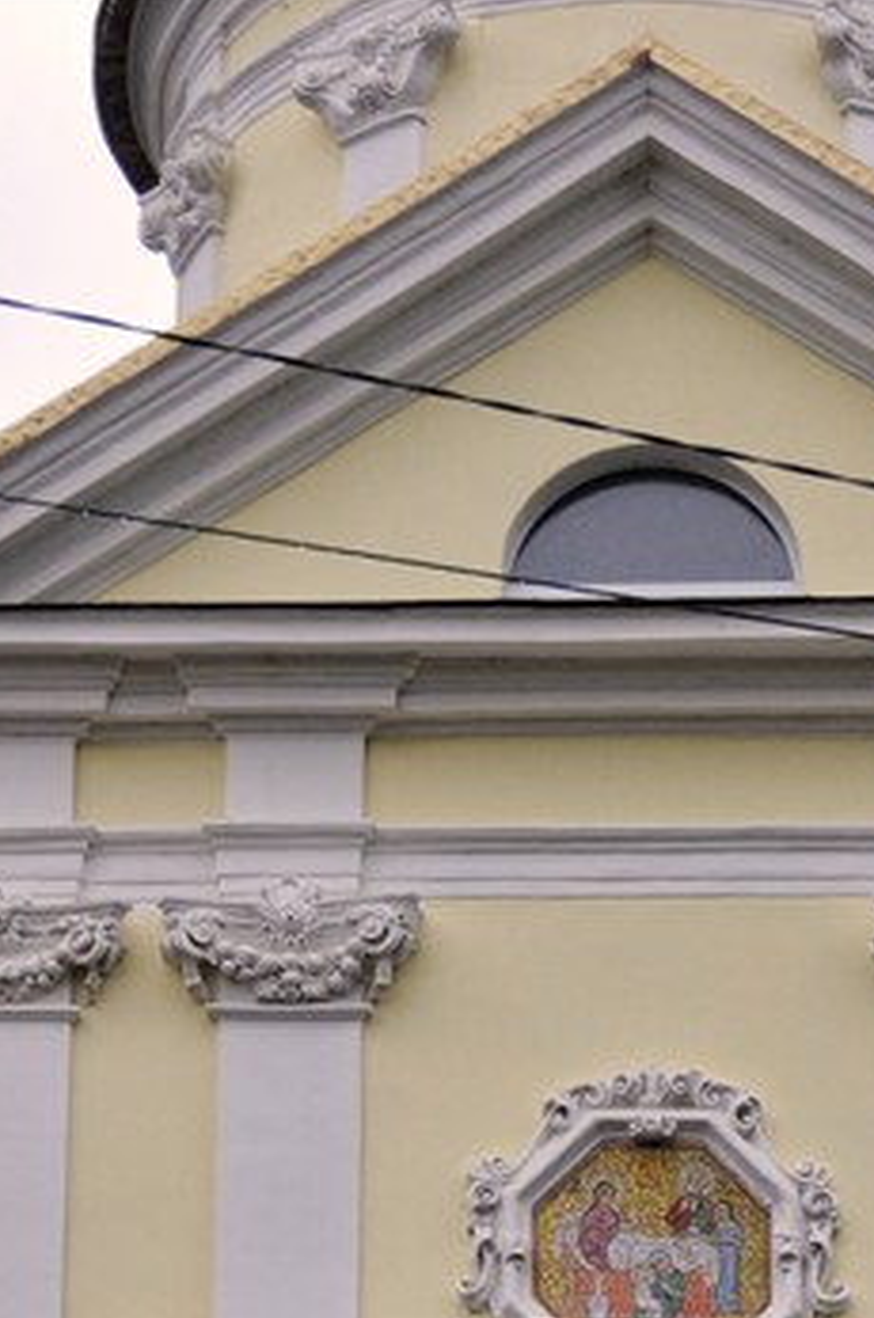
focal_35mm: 109
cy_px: 1694
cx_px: 663
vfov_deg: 17.6
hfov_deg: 12.5
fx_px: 3985
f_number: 4.5
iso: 400
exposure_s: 1/500
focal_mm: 28
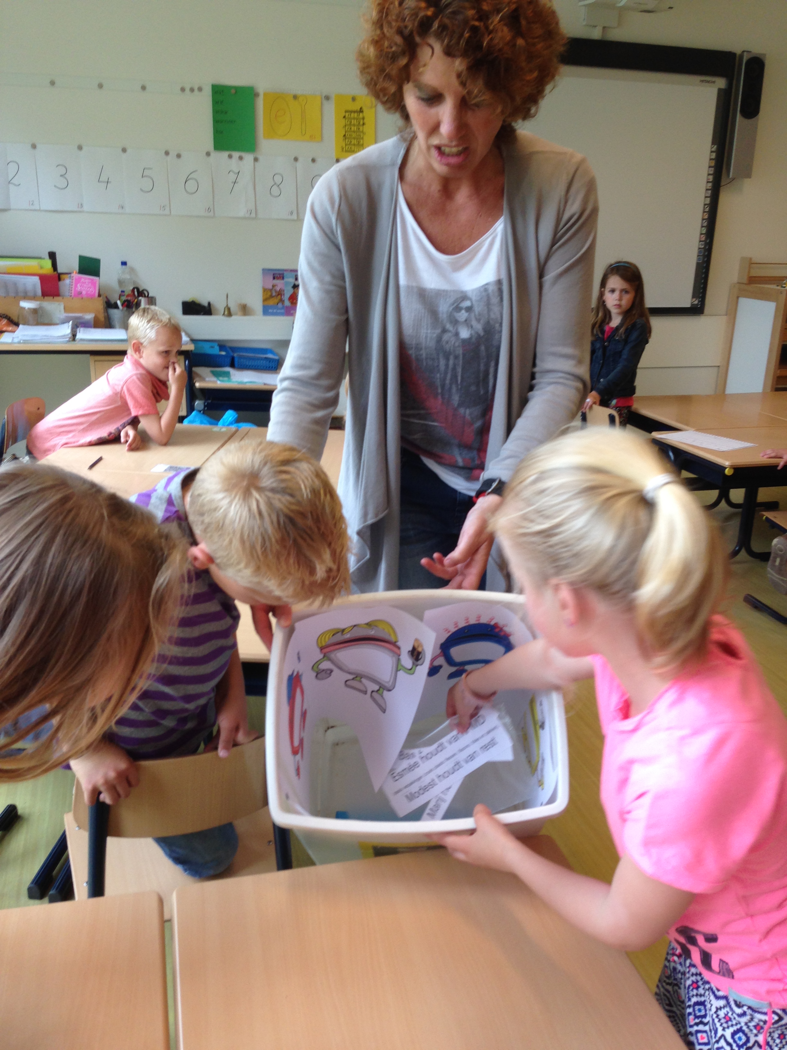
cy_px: 525
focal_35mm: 33
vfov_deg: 55.4
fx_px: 1000
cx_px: 394
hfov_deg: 42.9
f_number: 2.4
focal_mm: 4.12
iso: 50
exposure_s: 1/60
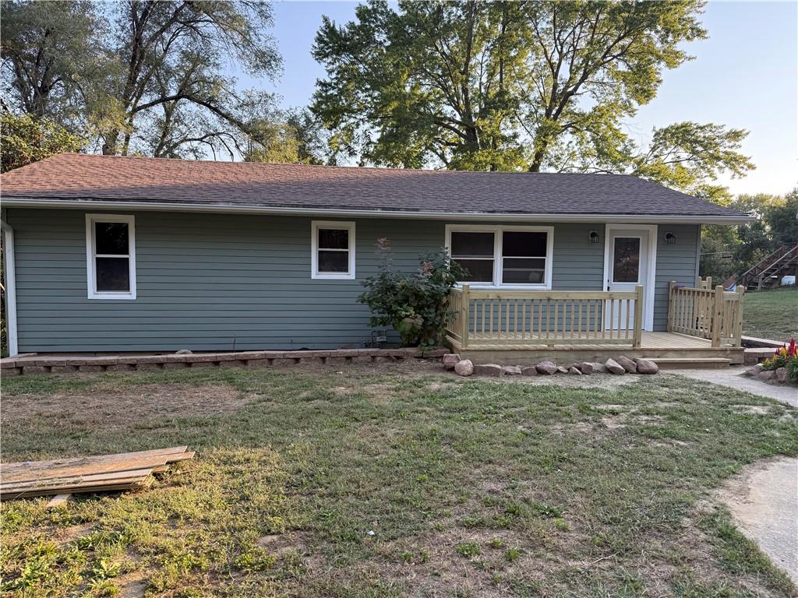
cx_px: 399
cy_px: 299
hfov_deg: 71.6
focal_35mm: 24
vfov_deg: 56.8
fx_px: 553
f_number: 1.78
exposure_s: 1/649
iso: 100
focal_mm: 6.76
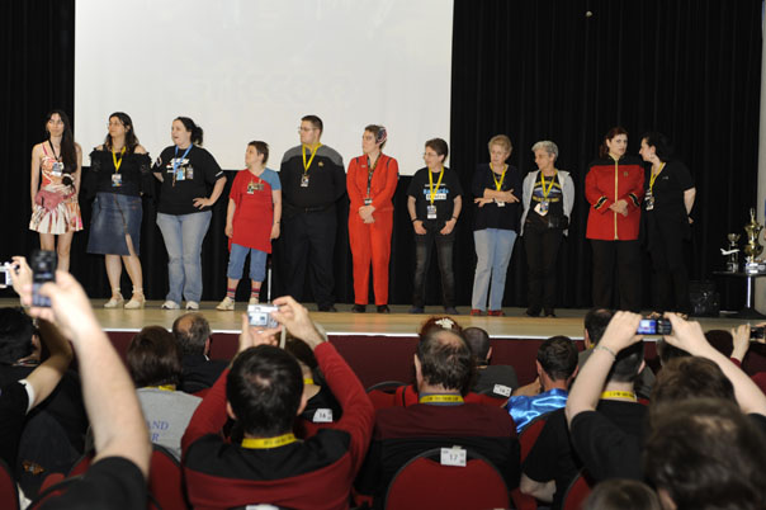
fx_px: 1233
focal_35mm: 58
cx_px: 383
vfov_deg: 23.4
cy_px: 255
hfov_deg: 34.5
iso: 400
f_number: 4
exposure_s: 1/40
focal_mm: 58
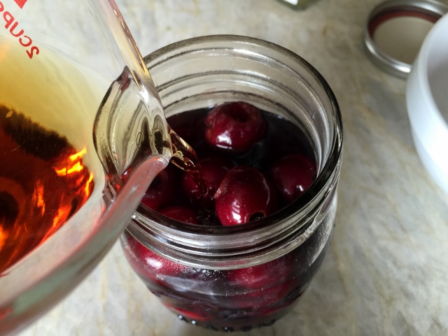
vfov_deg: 48.2
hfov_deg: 61.7
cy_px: 168
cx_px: 224
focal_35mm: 29
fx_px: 375
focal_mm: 4.15
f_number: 2.2
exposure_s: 1/30
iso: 50
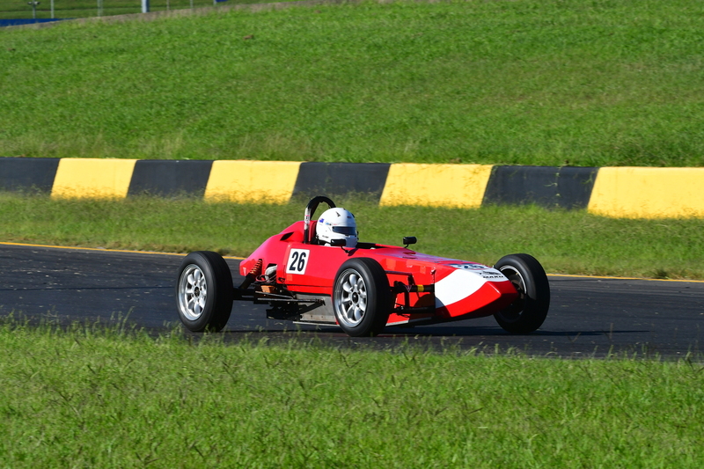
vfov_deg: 4.6
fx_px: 5865
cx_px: 352
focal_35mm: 300
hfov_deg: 6.9
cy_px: 234
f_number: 13
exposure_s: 1/640
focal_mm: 200
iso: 500
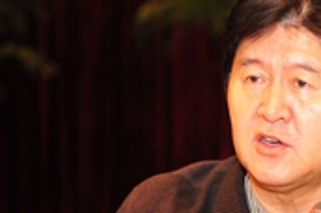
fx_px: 1807
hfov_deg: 10.1
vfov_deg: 6.7
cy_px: 169
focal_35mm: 203
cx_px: 306
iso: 1000
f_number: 2.8
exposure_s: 1/60
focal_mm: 70
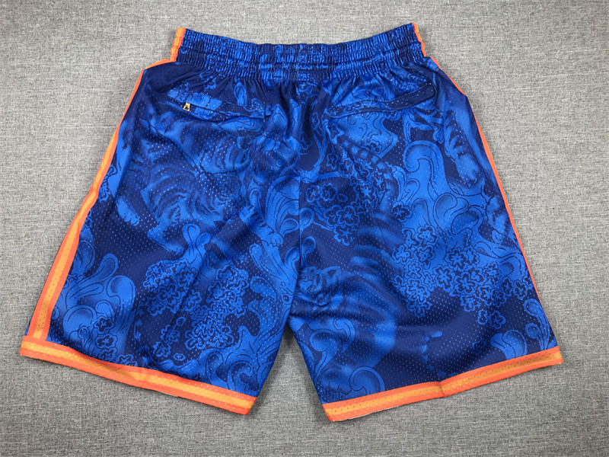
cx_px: 304
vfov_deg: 49.7
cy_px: 228
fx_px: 493
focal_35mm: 28
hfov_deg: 63.4
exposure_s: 1/50
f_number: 1.8
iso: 25
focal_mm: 3.99
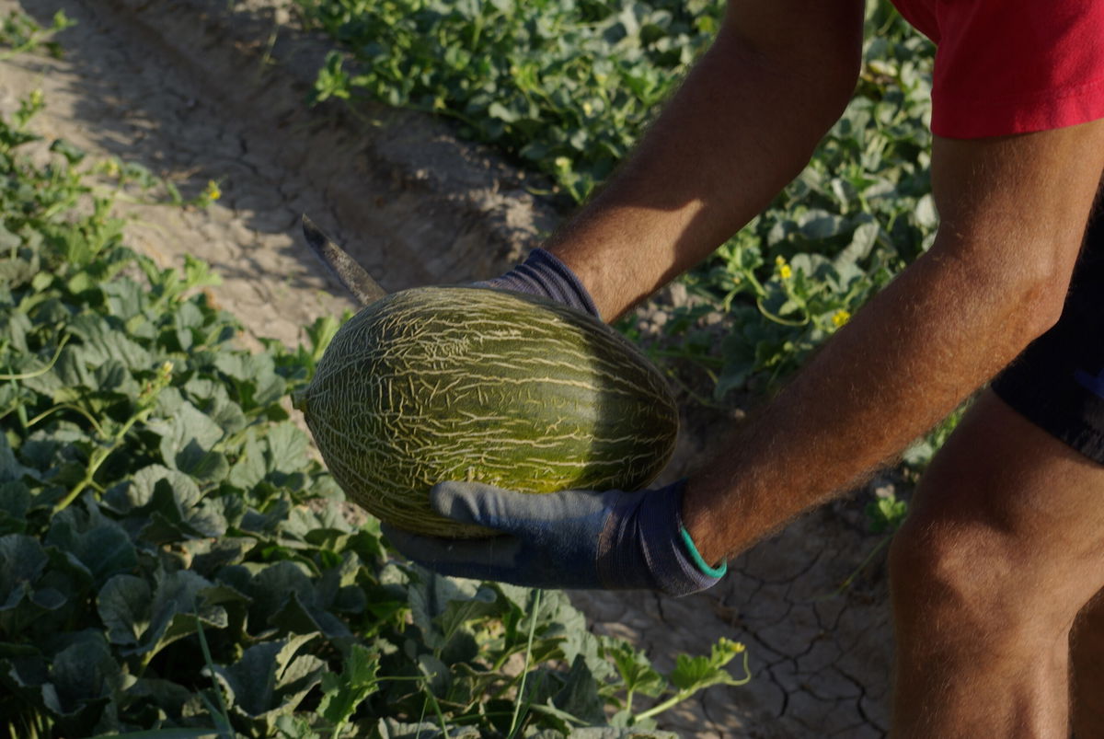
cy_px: 370
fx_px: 2533
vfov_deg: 16.6
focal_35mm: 82
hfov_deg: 24.6
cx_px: 552
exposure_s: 1/125
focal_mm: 55
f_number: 9.5
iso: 100
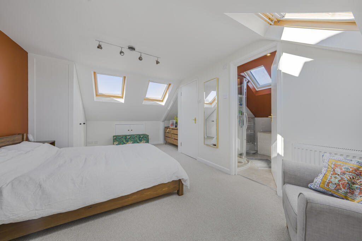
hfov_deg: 112.6
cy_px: 120
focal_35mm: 12
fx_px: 121
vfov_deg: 90.0
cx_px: 181
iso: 320
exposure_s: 1/15
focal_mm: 12
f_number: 9
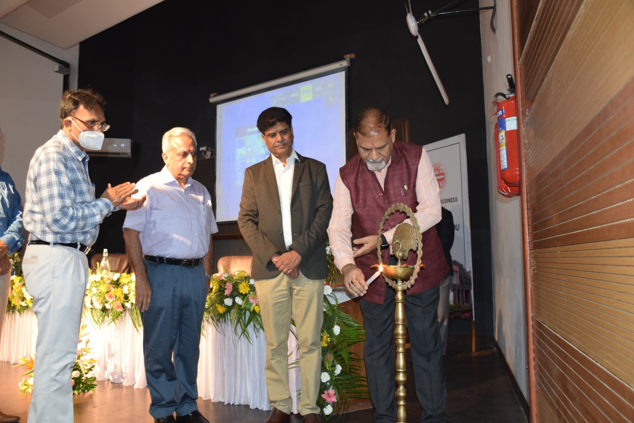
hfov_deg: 57.2
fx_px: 581
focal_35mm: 33
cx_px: 317
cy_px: 212
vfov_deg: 40.0
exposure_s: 1/60
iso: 1600
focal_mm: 22
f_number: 3.5
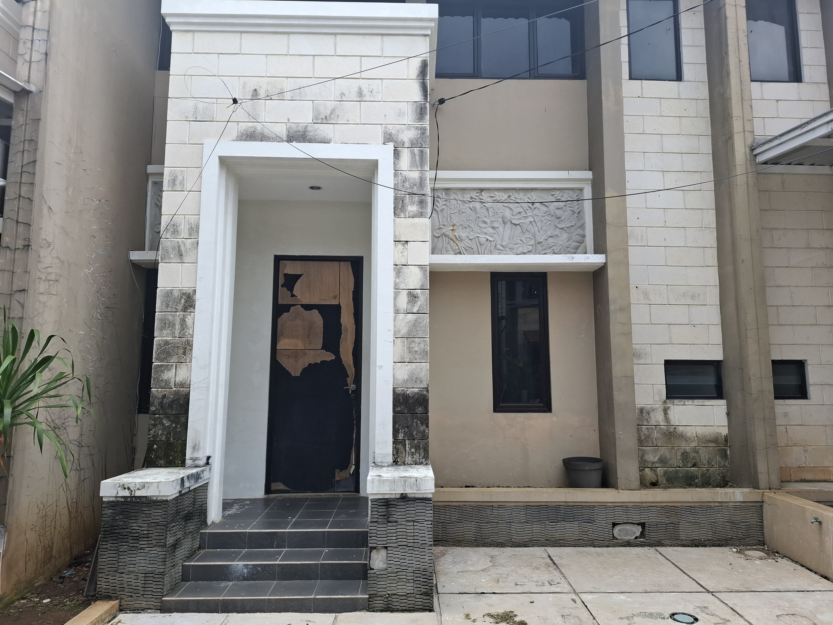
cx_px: 416
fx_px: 553
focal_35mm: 23
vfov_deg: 58.9
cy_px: 312
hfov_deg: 73.9
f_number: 1.8
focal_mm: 5.54
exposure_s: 1/358
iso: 50
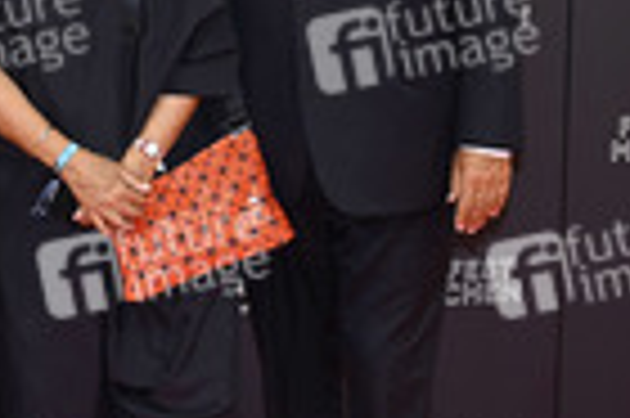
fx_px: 2202
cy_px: 153
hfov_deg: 16.0
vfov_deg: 10.8
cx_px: 34
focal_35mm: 126
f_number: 6.3
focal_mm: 39
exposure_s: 1/125
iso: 640
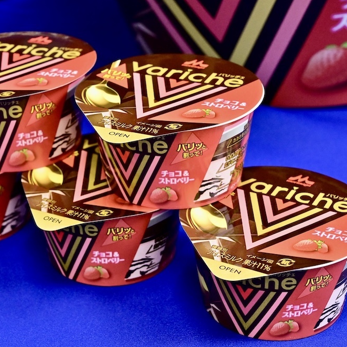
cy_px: 173
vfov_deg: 22.5
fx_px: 873
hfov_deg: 22.4
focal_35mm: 77
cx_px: 122
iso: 8000
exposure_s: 1/125
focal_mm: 60
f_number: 10
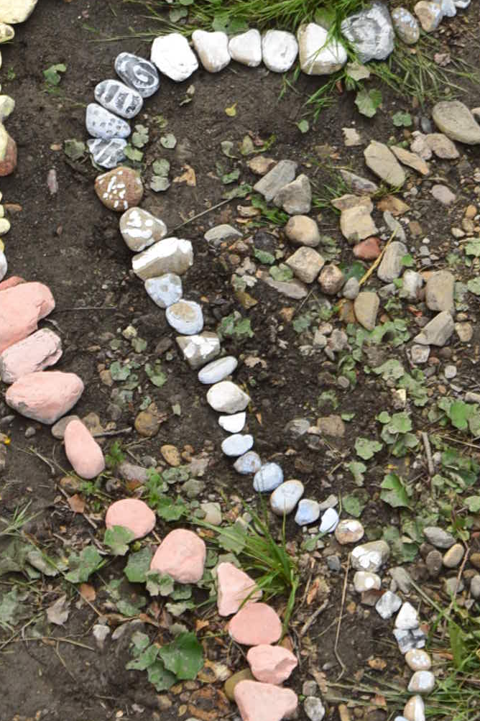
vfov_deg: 9.1
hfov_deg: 6.1
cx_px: 226
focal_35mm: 224
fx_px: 4483
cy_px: -59
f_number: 9
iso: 200
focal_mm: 50
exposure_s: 1/100
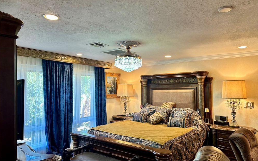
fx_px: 183
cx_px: 130
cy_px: 83
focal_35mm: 26
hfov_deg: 70.4
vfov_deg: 47.6
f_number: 1.78
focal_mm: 6.86
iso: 125
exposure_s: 1/60
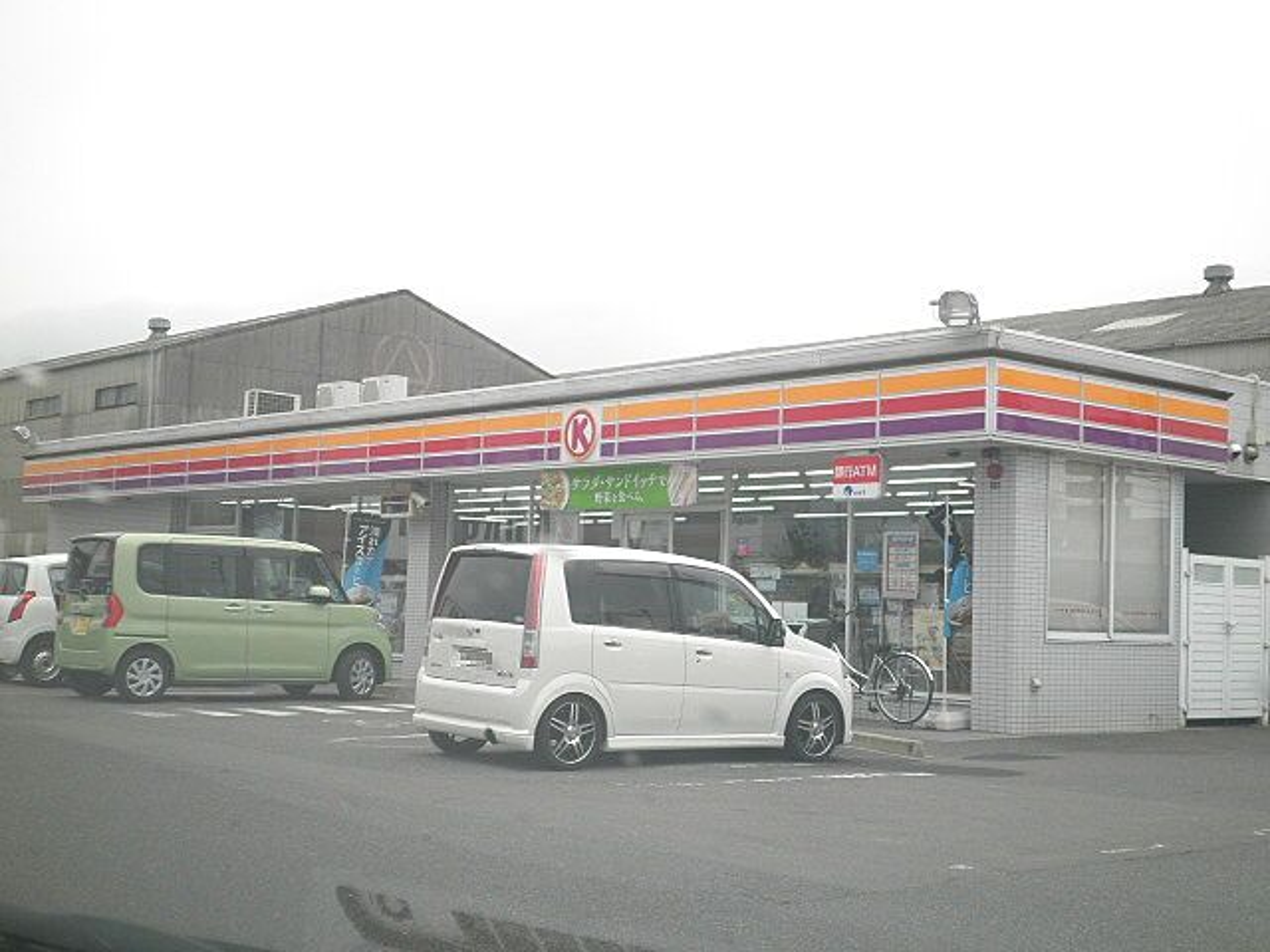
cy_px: 476
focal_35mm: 47
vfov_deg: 30.9
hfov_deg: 40.4
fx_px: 1724
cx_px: 635
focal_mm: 8.3
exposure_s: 1/200
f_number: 3.4
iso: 64
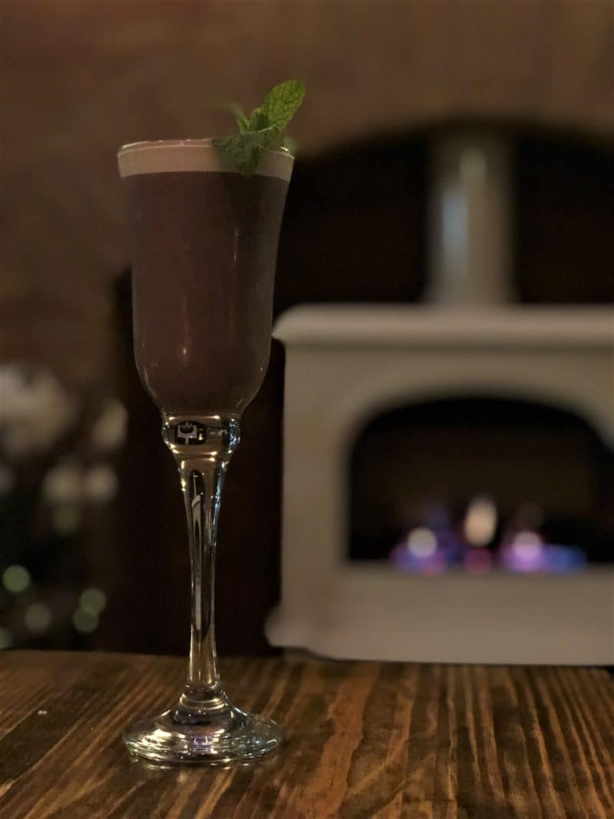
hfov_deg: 25.7
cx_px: 307
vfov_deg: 33.8
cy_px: 410
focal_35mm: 57
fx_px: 1348
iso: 1250
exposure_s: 1/33
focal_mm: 6.6
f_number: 2.8
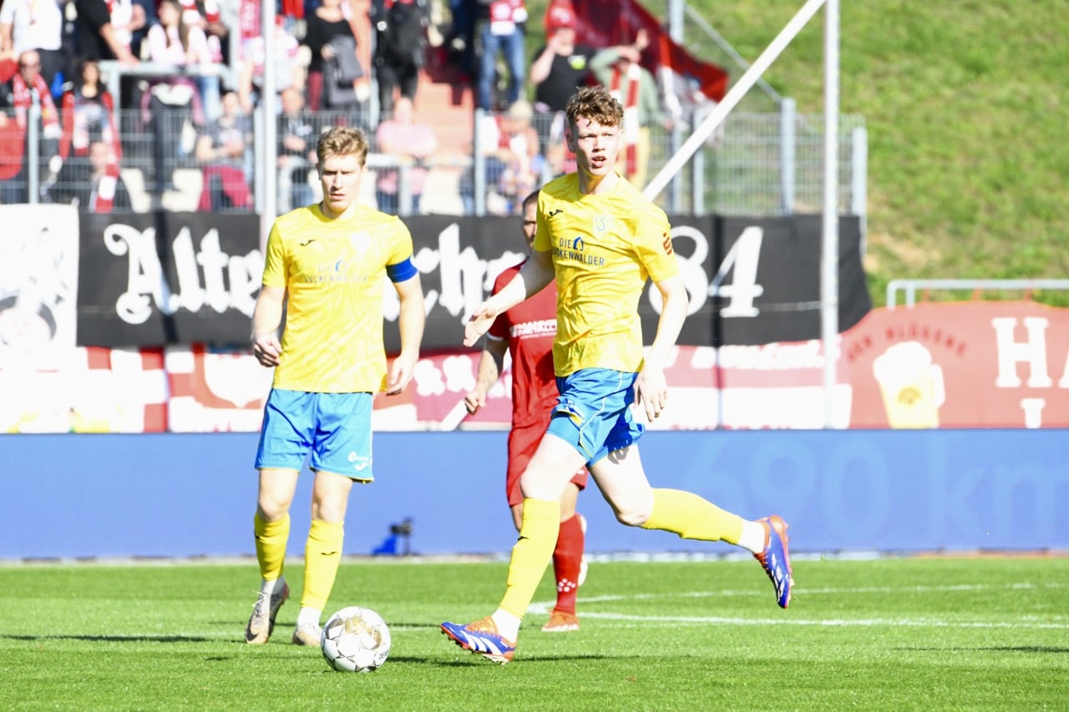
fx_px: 11875
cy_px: 356
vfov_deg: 3.4
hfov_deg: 5.2
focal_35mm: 400
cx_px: 534
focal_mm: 400
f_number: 9
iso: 2000
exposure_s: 1/1600
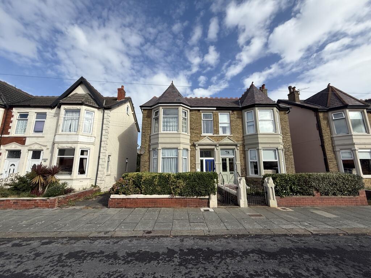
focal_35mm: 14
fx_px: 150
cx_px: 186
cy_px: 139
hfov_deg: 102.1
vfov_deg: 85.7
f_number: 2.2
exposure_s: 1/2320
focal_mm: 2.22
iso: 50
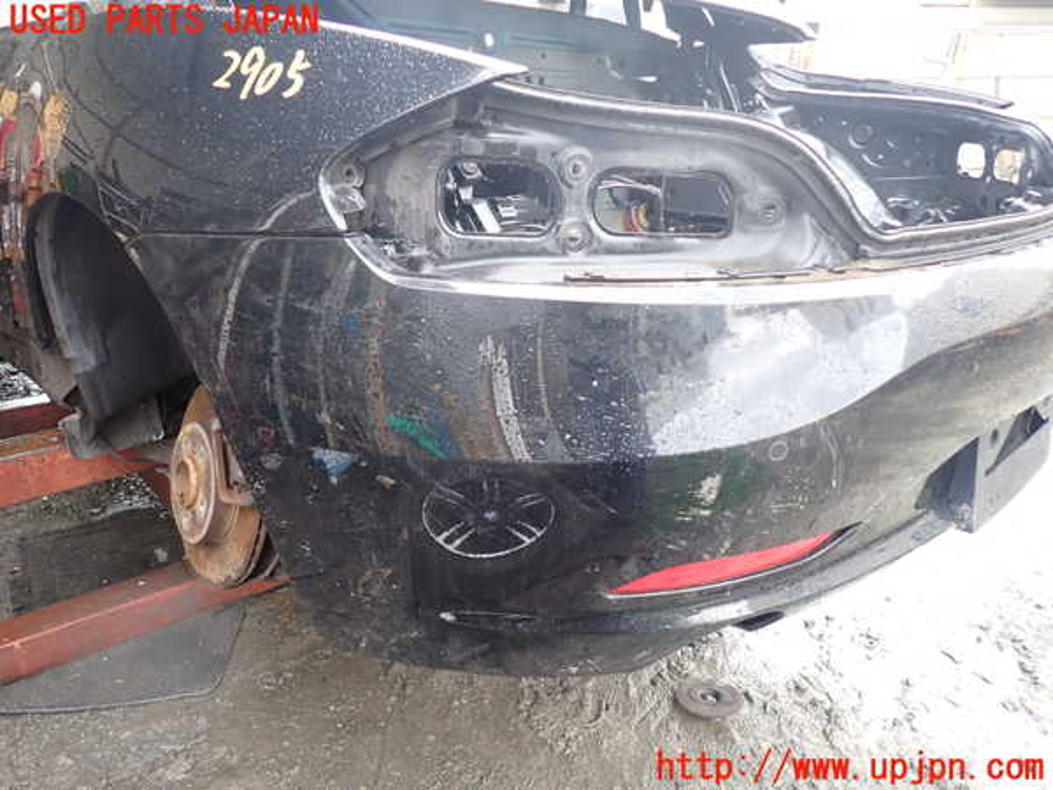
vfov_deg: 54.9
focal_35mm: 25
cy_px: 395
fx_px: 760
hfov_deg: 69.4
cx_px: 526
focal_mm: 4.5
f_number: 2
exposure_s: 1/60
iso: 100
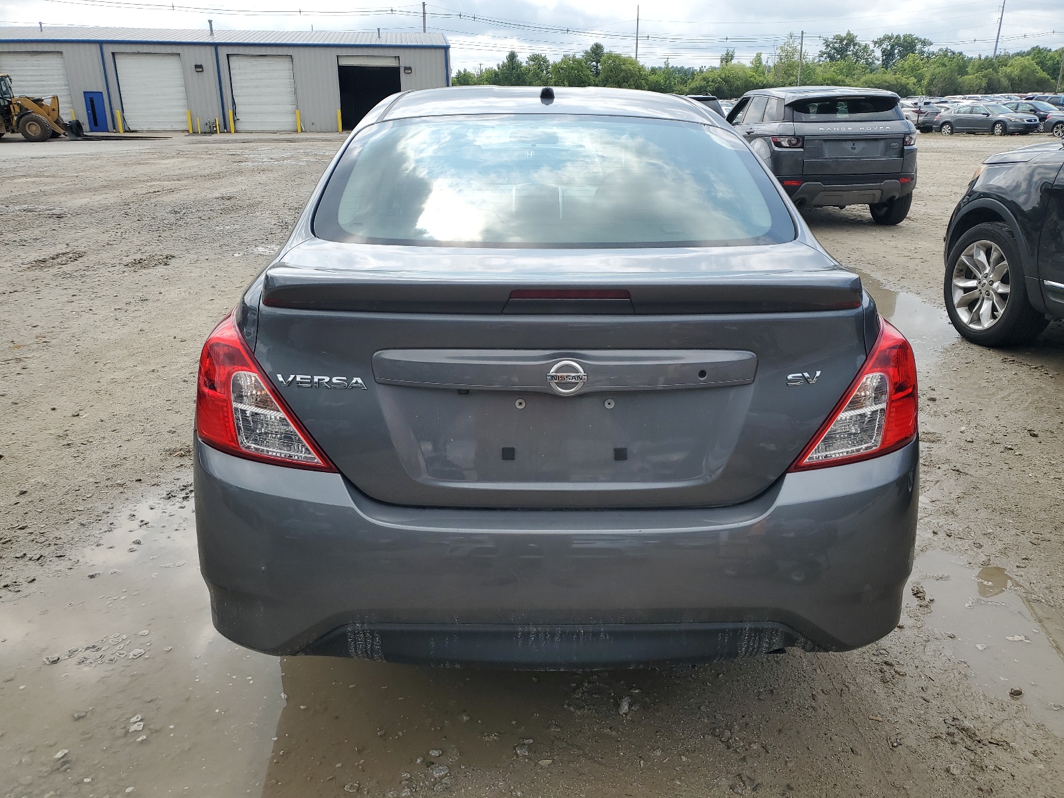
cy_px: 399
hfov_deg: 67.3
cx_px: 532
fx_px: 799
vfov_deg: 53.1
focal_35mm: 26
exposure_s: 1/2500
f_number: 1.5
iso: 50
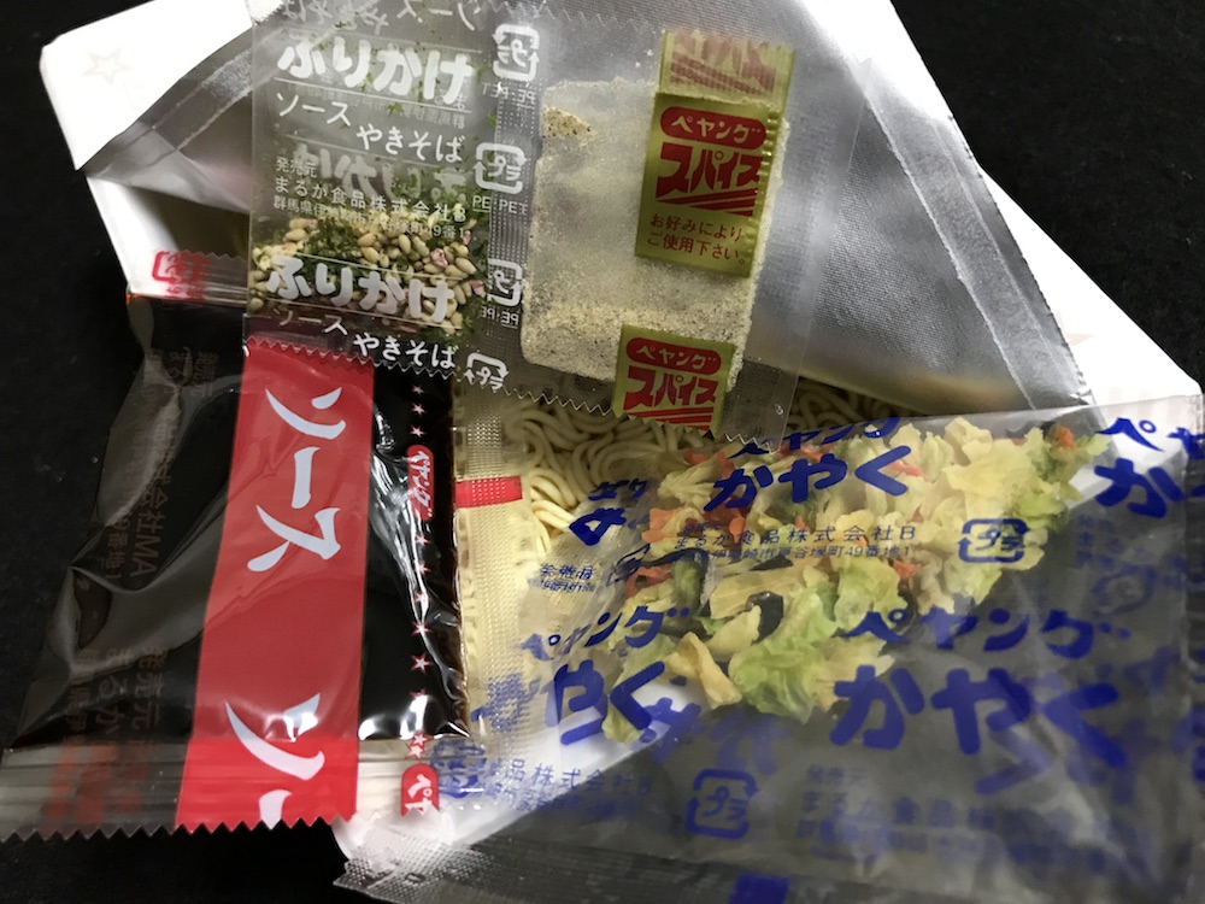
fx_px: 975
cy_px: 452
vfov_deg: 49.7
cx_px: 602
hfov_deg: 63.4
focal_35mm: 28
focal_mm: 3.99
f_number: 1.8
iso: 64
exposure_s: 1/15
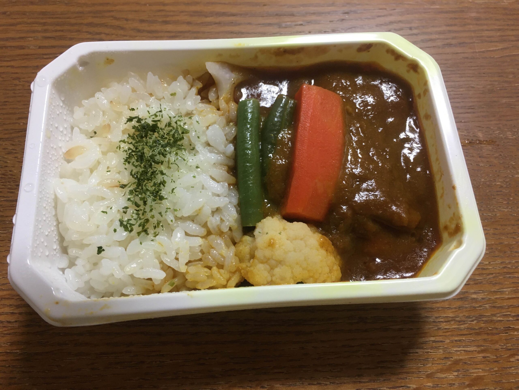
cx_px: 260
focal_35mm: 29
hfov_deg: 61.7
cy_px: 195
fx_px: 435
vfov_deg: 48.2
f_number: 2.2
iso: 100
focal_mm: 4.15
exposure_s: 1/30
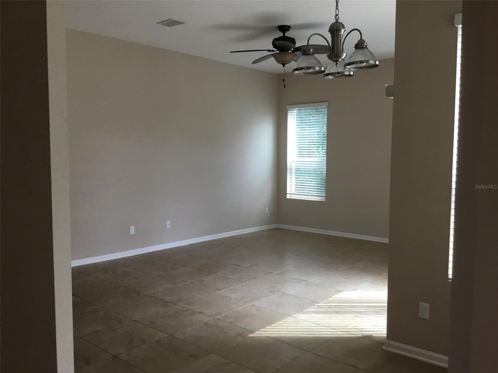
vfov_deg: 45.4
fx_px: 446
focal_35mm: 31
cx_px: 249
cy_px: 186
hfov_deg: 58.4
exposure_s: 1/40
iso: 25
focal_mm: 3.3
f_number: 2.4
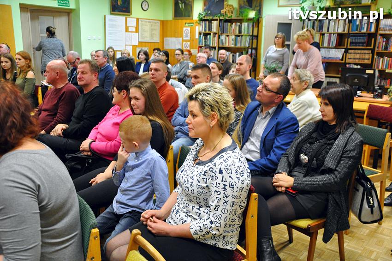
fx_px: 392
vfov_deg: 36.8
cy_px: 130
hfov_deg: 53.2
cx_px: 196
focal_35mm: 36
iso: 2000
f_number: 4.5
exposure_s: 1/80
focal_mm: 24
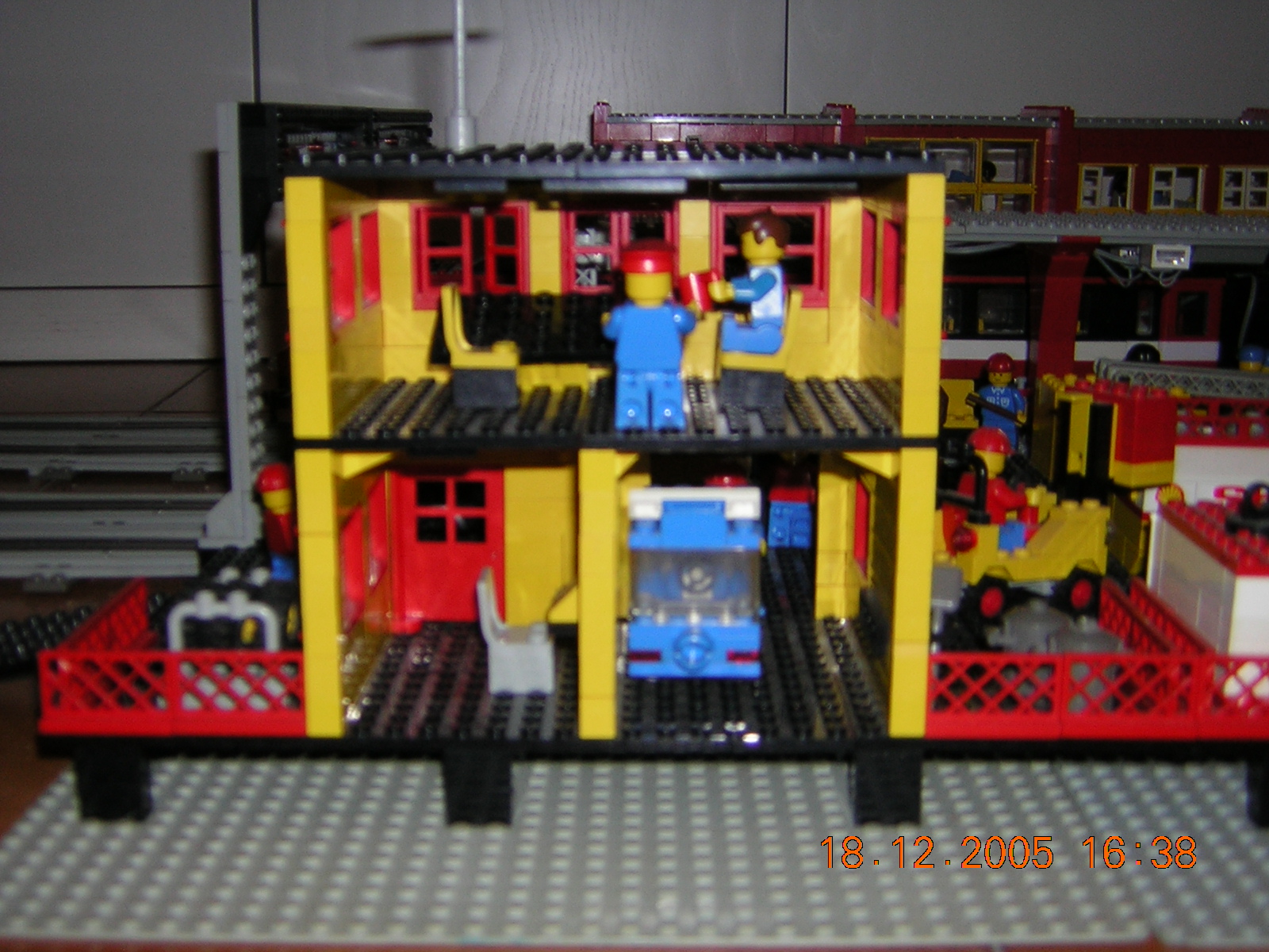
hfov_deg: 43.9
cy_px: 476
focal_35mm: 43
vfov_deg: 33.6
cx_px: 634
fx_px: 1576
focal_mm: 5.6
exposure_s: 1/60.1
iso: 50
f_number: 2.8
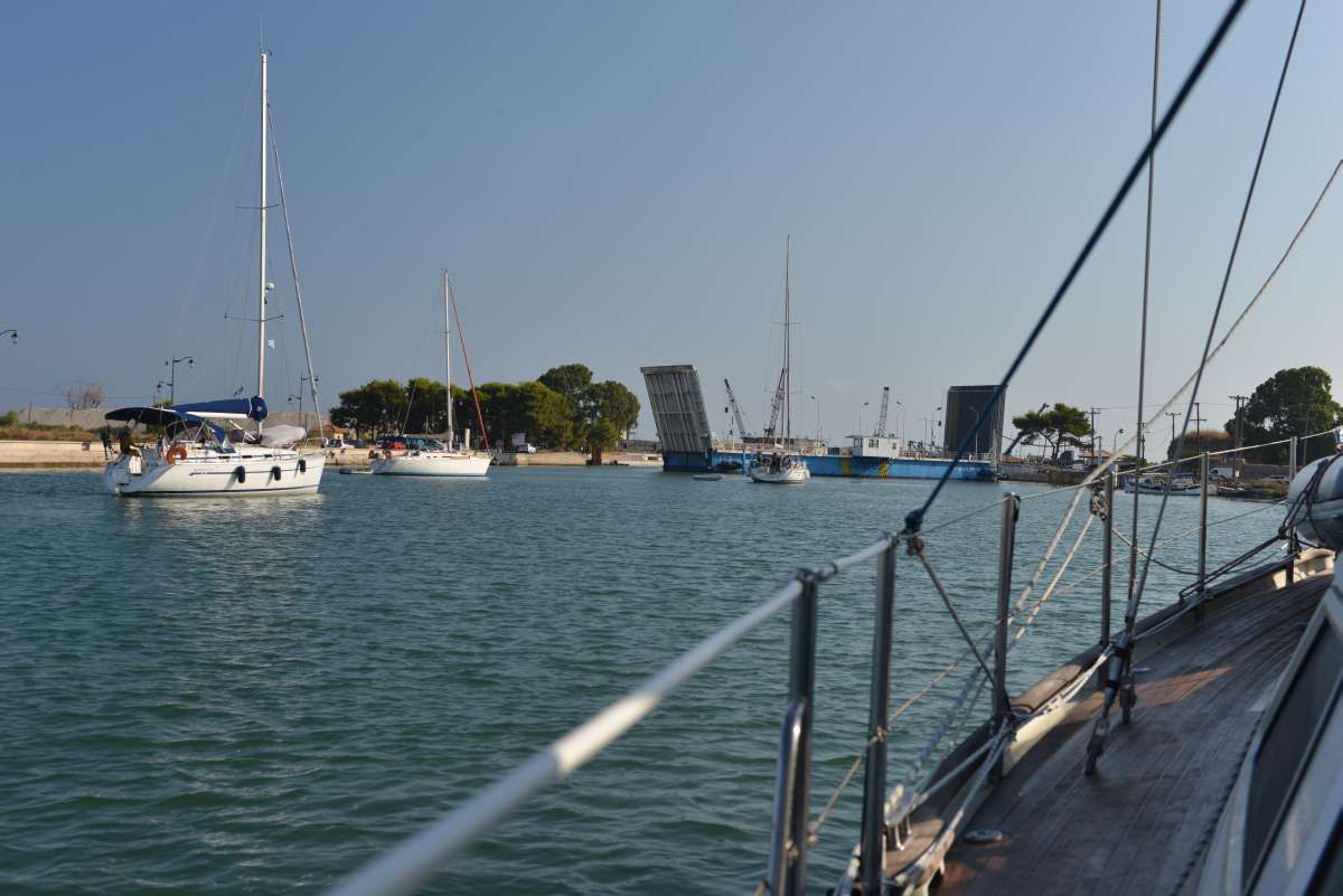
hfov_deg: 48.4
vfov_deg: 33.4
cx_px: 672
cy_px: 448
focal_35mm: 40
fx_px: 1493
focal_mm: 40
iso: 125
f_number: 7.1
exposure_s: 1/200
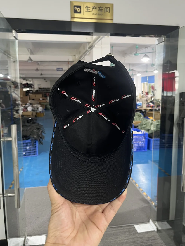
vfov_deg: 63.4
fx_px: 199
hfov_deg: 49.7
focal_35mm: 28
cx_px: 89
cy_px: 116
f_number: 1.6
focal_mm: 5.1
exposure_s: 1/50
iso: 125
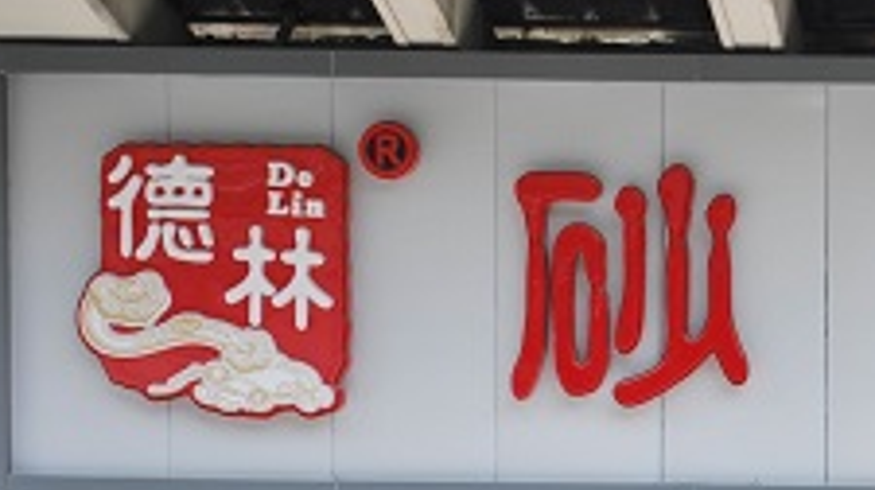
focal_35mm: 142
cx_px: 1068
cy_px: 632
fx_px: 3299
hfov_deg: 14.6
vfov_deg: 8.4
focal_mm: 35
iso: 100
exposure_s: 1/60
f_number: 5.3
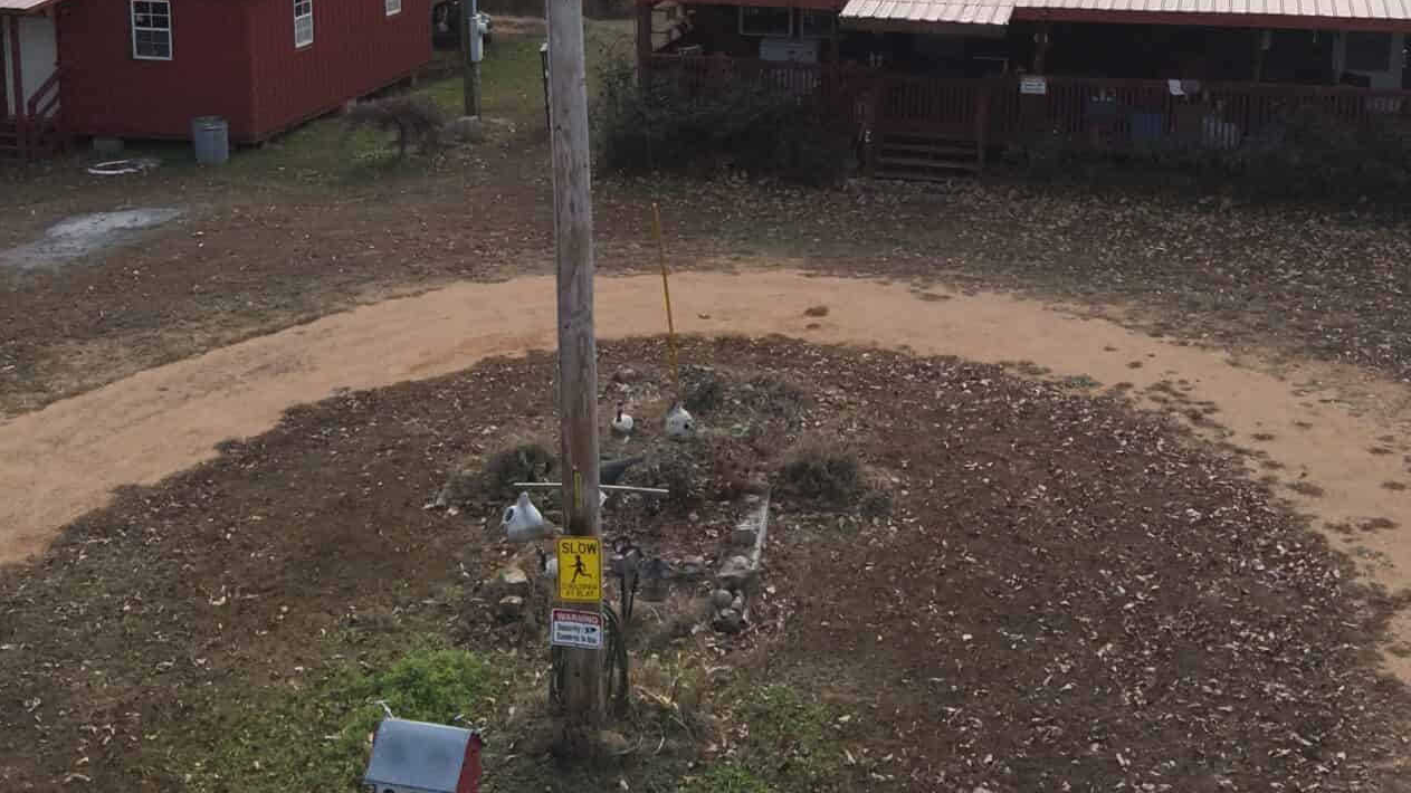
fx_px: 1983
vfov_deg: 22.1
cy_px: 96
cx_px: 821
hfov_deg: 39.1
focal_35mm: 53
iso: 100
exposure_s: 1/1500
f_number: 2.8
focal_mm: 4.4
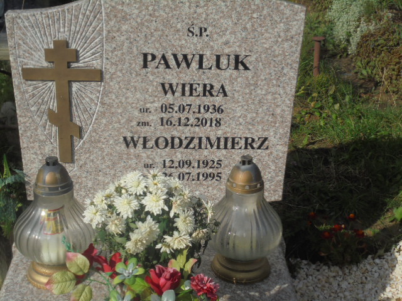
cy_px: 150
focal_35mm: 56
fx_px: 650
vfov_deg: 26.1
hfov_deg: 34.3
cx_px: 201
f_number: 5.2
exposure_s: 1/1000
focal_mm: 10.1
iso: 100
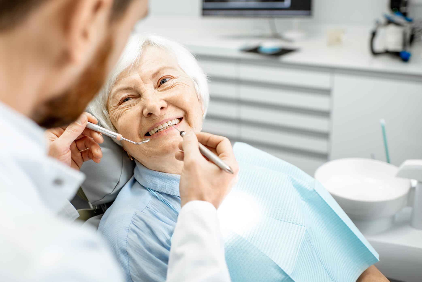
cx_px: 168
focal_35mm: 43
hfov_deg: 45.2
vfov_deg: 31.2
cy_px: 125
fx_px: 504
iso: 250
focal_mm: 35
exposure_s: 1/200
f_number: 2.2
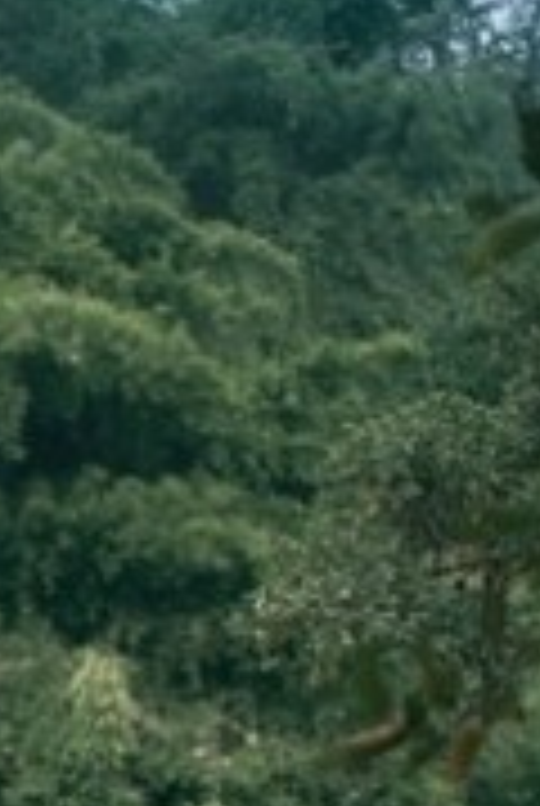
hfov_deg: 6.6
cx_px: -846
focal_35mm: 195
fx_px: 4370
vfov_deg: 10.2
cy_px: 1171
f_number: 1.8
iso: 1600
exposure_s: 1/50
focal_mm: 35
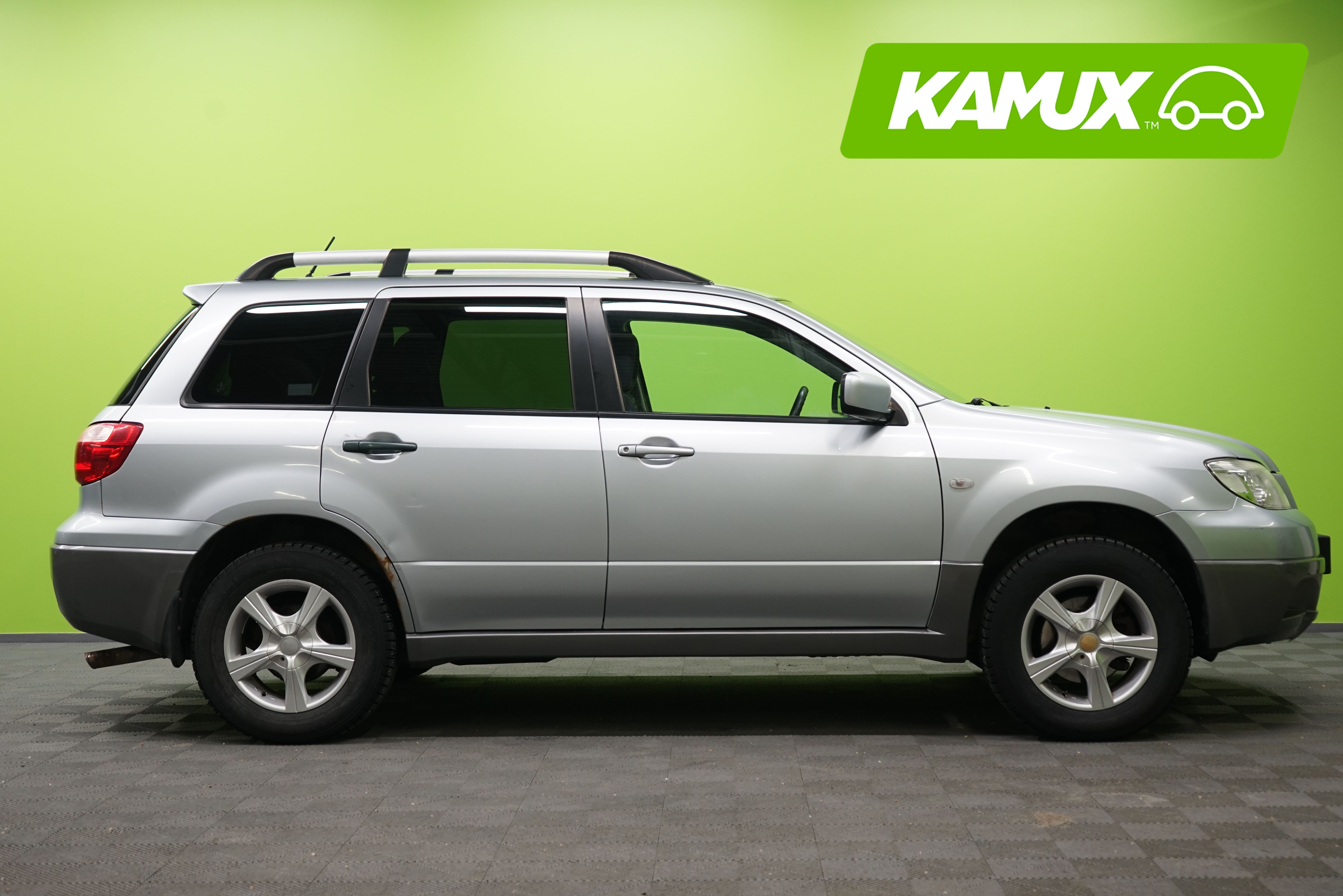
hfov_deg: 39.6
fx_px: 1865
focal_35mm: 50
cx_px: 672
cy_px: 448
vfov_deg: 27.0
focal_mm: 50
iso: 640
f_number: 5
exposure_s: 1/50
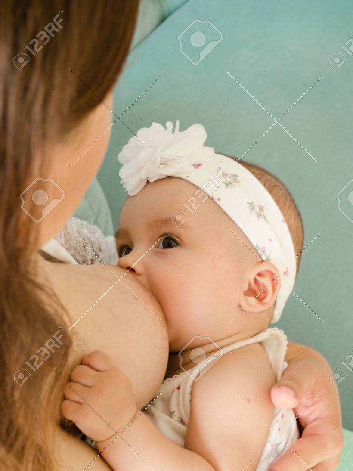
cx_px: 182
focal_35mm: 65
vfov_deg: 29.8
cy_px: 276
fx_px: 884
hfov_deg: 22.6
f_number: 8
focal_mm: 38
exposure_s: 1/20
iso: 200
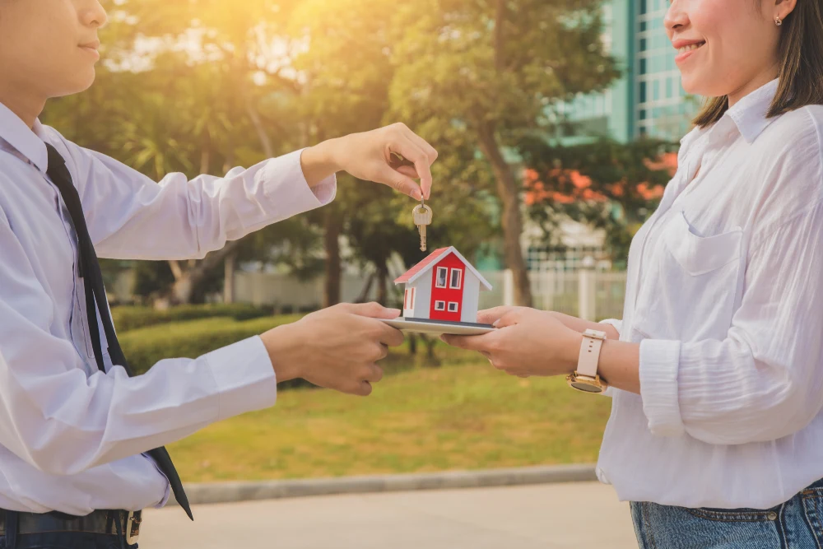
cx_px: 412
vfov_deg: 18.2
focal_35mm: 75
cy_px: 274
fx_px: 1715
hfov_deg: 27.0
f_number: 6.3
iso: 100
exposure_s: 1/320
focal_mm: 50
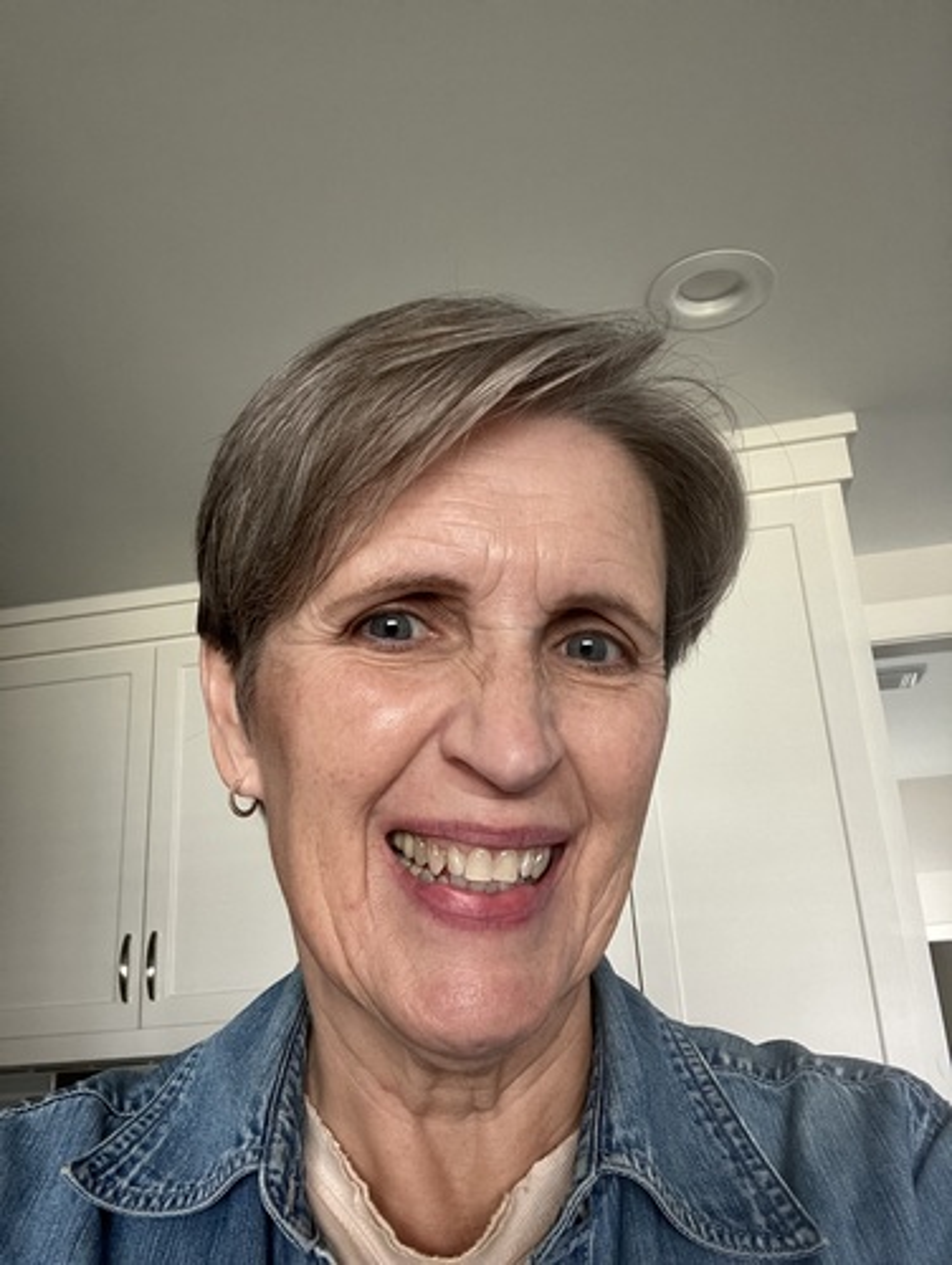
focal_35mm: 32
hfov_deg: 44.2
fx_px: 1171
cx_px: 476
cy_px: 632
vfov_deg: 56.8
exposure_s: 1/60
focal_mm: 2.87
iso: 160
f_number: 2.2
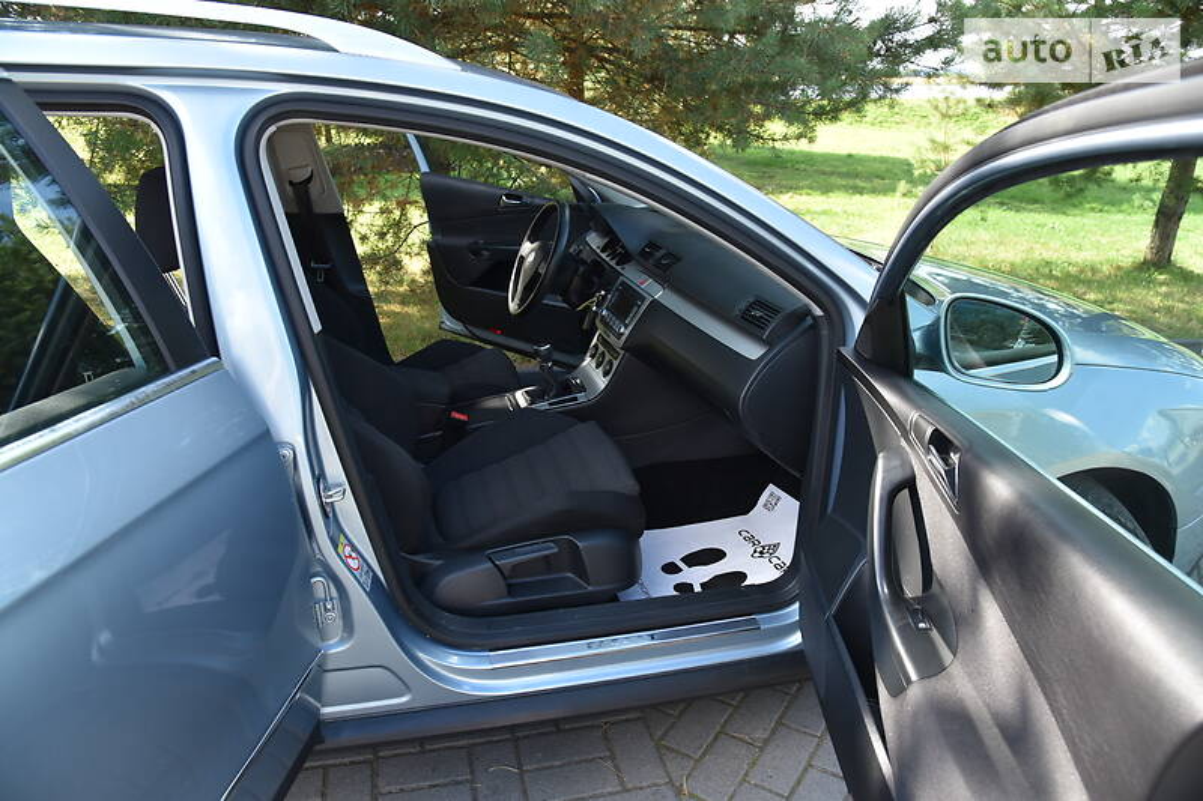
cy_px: 400
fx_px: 802
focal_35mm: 24
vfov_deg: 53.1
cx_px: 602
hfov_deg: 73.8
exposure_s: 1/160
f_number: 6.3
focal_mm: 24
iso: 400
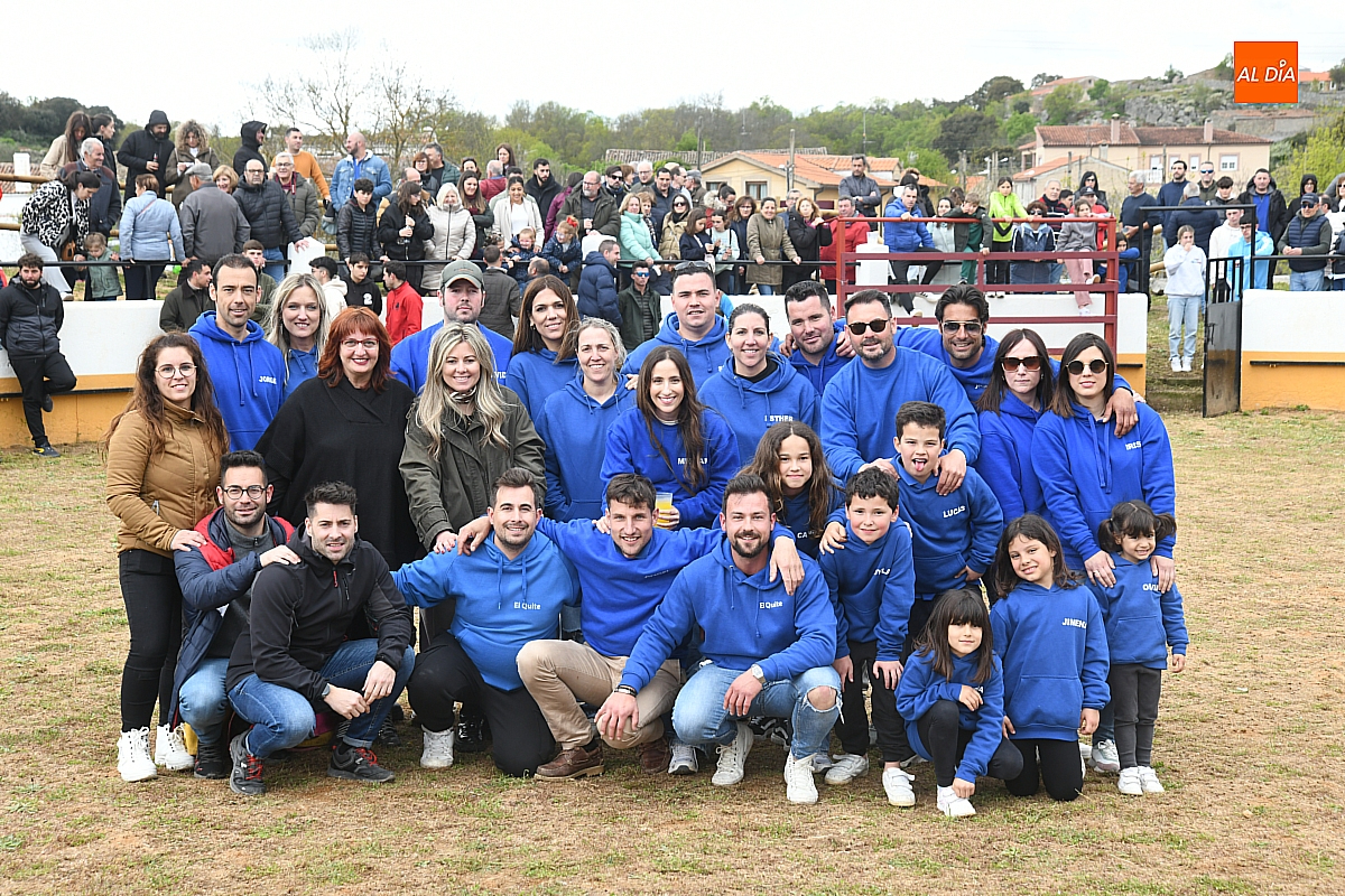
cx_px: 672
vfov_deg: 22.6
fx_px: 2241
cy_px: 448
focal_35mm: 60
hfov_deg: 33.4
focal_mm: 60
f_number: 9
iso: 640
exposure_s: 1/200
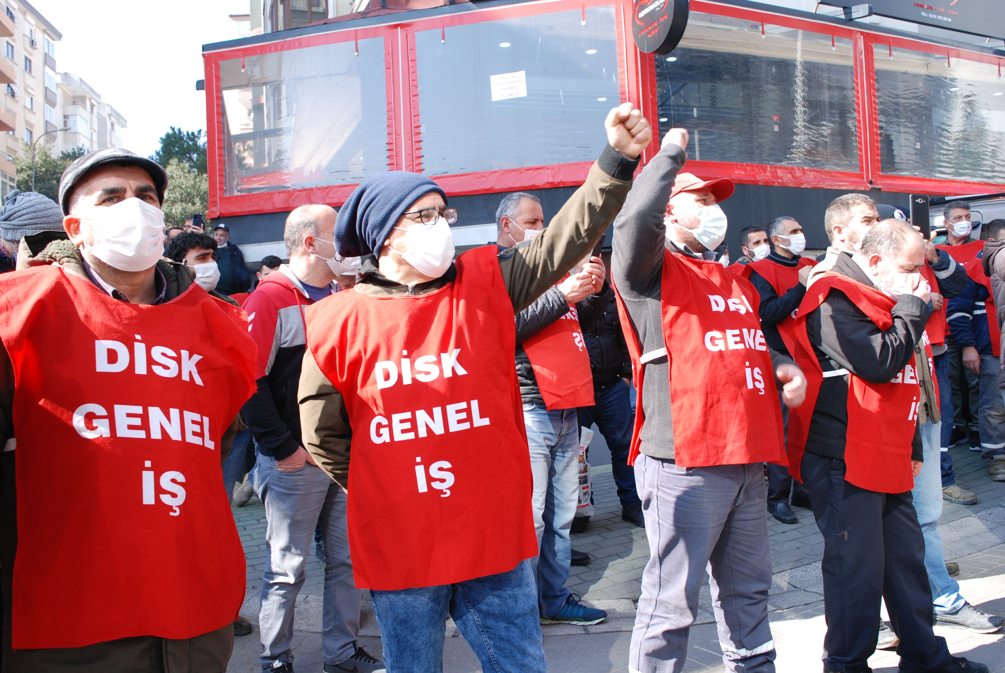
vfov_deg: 41.8
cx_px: 502
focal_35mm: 32
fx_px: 880
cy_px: 336
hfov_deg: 59.4
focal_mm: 21
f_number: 6.3
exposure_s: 1/160
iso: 200
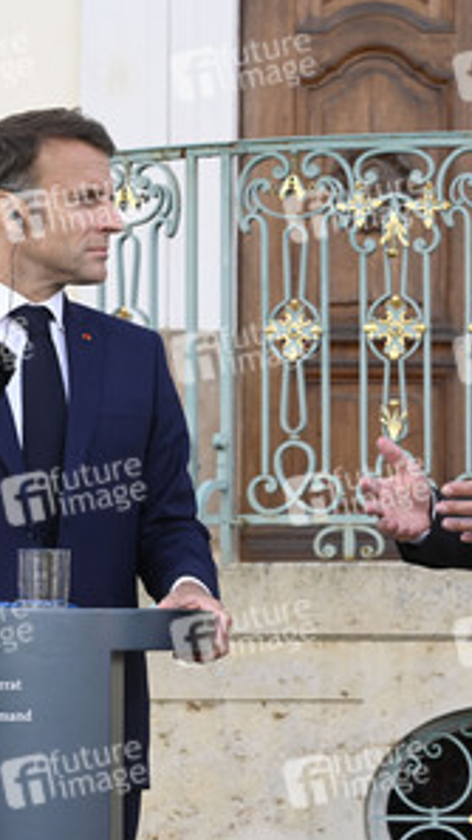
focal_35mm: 143
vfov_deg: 15.0
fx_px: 3183
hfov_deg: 8.5
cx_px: 281
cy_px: 421
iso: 1000
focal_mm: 90
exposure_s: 1/400
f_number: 9
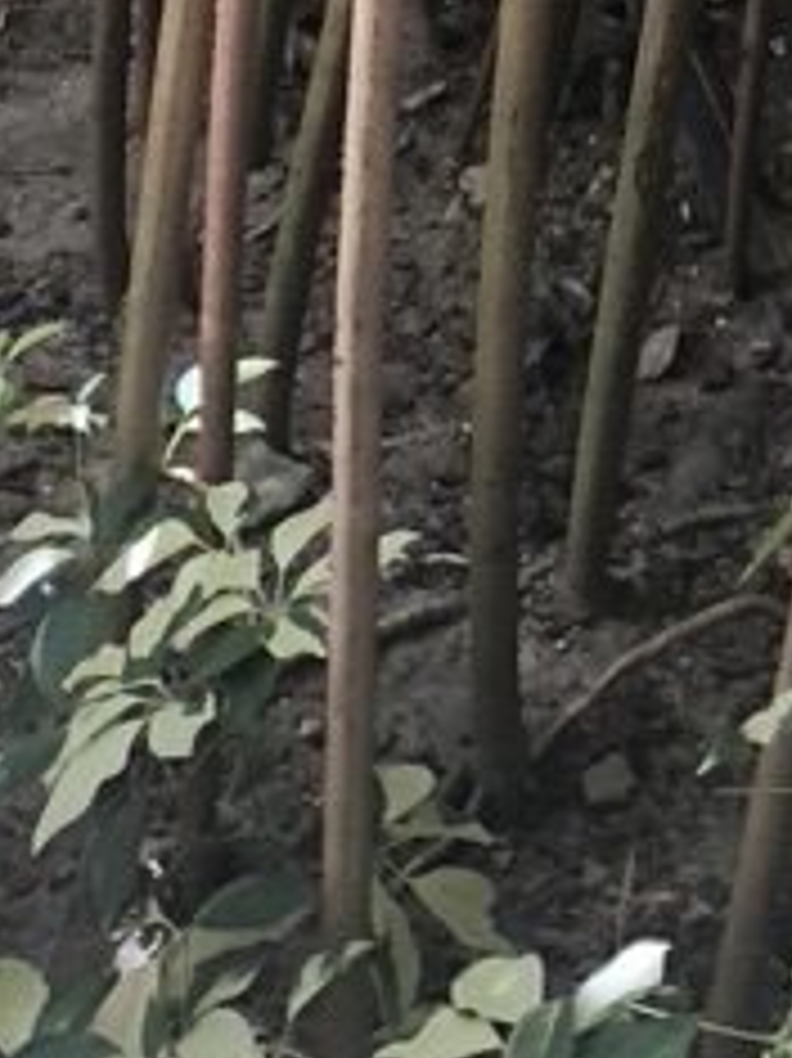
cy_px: -1103
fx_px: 3725
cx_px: 770
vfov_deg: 13.6
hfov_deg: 12.0
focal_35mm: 122
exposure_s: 1/120
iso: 64
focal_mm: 3.99
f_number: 1.8
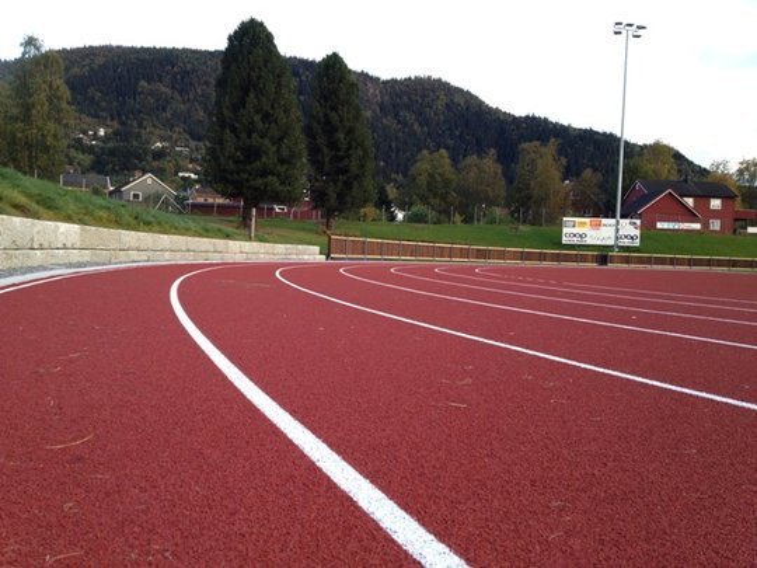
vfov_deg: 40.7
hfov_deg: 52.6
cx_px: 378
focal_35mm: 35
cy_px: 284
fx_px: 765
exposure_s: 1/148
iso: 50
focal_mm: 4.28
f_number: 2.4
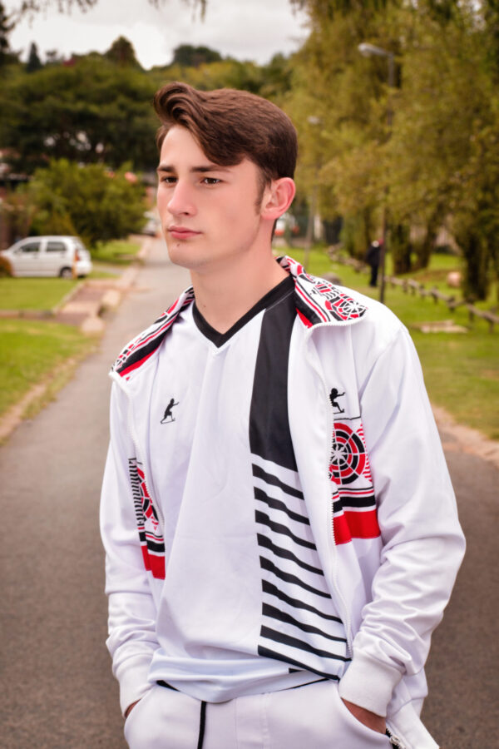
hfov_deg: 12.7
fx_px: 2245
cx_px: 250
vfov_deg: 18.9
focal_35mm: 108
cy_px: 374
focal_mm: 72
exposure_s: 1/160
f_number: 9
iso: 400
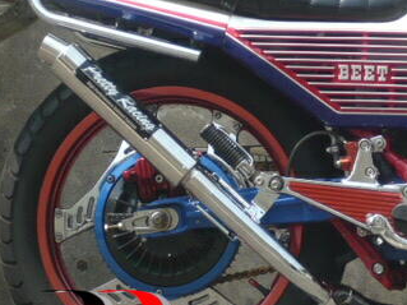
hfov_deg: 8.2
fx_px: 2809
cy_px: 120
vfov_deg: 6.2
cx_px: 402
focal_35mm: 239
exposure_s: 1/200
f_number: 5
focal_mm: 13
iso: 100
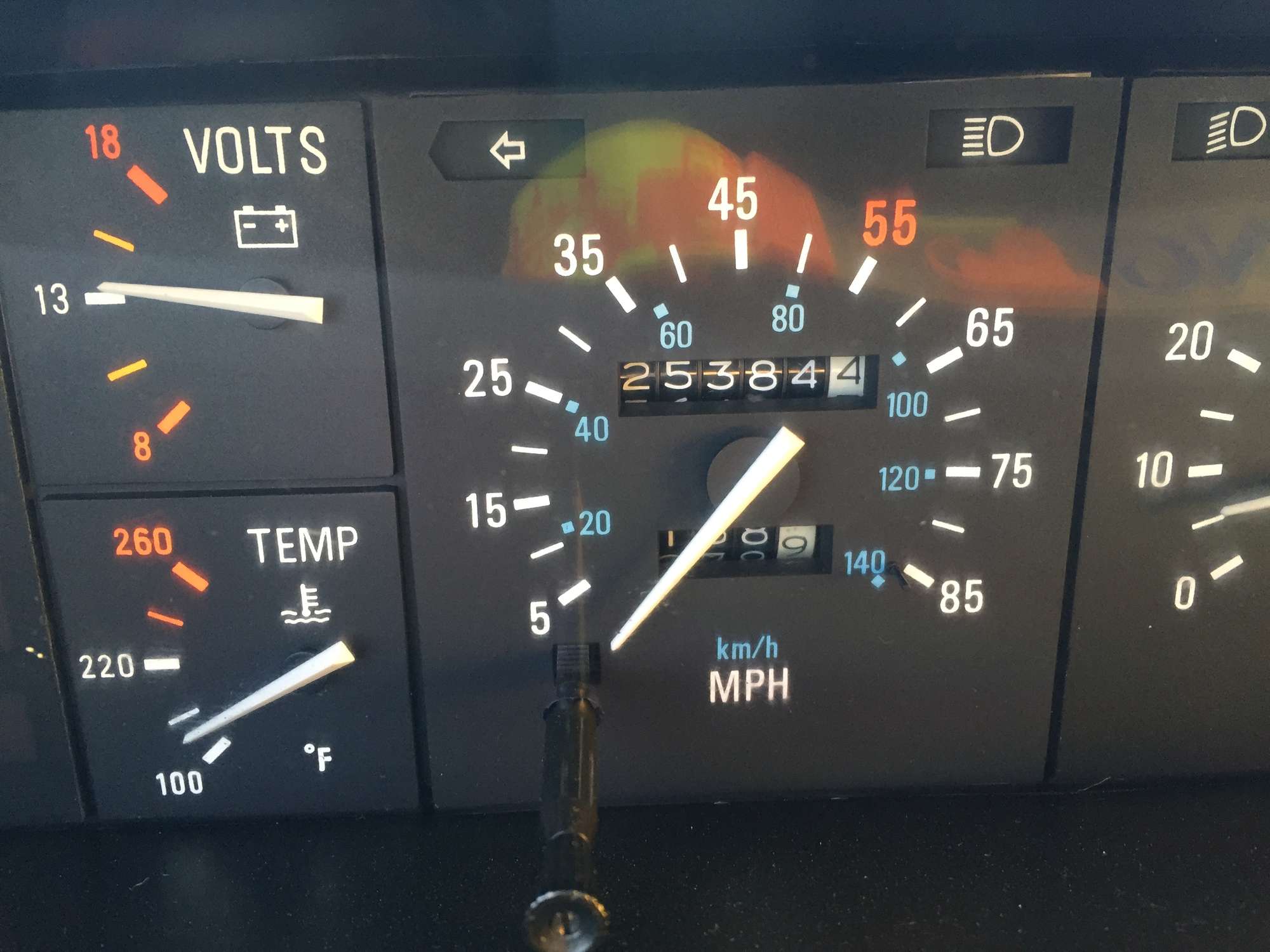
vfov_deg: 48.2
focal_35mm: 29
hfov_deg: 61.7
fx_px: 1064
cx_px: 635
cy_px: 476
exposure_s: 1/30
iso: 100
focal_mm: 4.15
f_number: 2.2
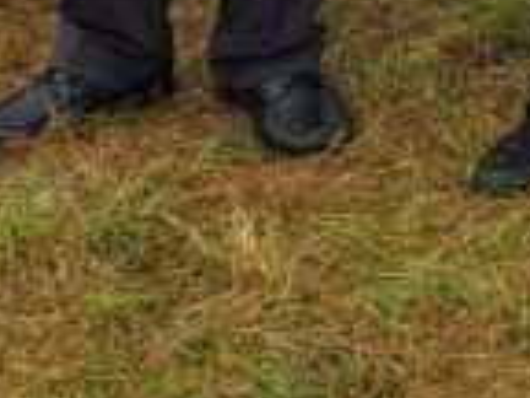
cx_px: 732
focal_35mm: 185
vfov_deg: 6.9
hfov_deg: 10.4
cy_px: -943
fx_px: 2833
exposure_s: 1/501
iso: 50
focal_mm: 4.3
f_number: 2.4
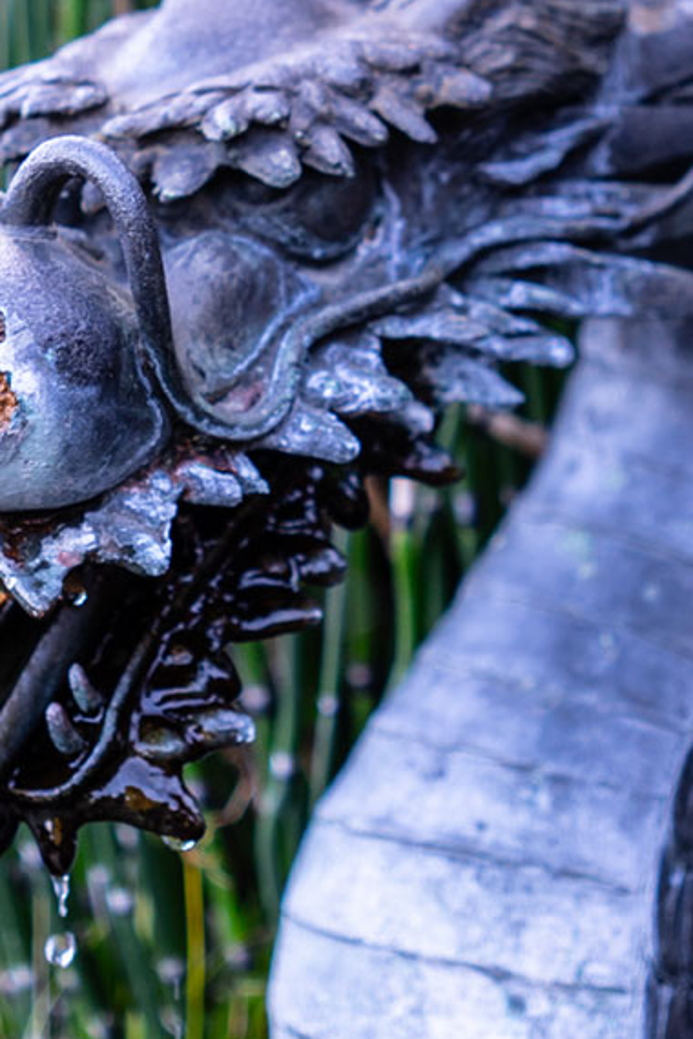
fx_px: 5288
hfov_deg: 7.5
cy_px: 261
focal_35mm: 183
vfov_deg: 11.2
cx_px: 379
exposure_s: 1/160
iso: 200
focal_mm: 48.3
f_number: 2.8
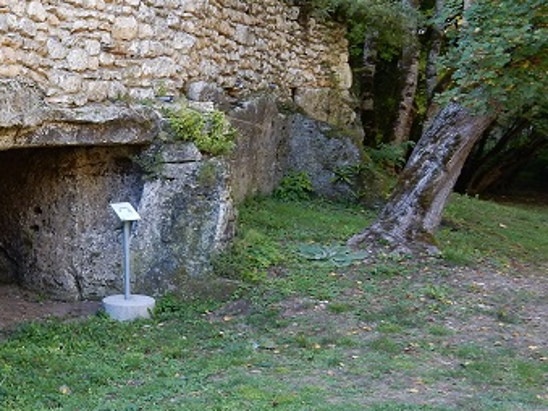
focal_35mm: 59
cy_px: 162
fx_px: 934
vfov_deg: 24.8
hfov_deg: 28.8
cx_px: -92
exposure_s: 1/60
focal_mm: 4.5
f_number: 3.7
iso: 125
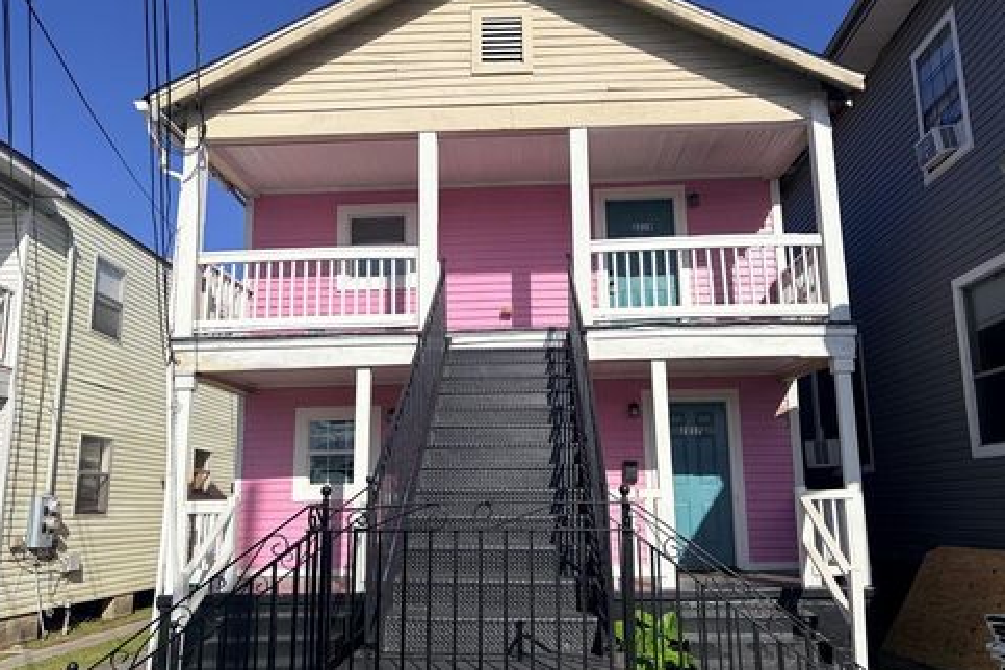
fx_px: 782
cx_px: 497
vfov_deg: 46.3
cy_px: 371
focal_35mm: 28
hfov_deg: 65.5
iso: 50
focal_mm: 5.96
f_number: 1.6
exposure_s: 1/6993
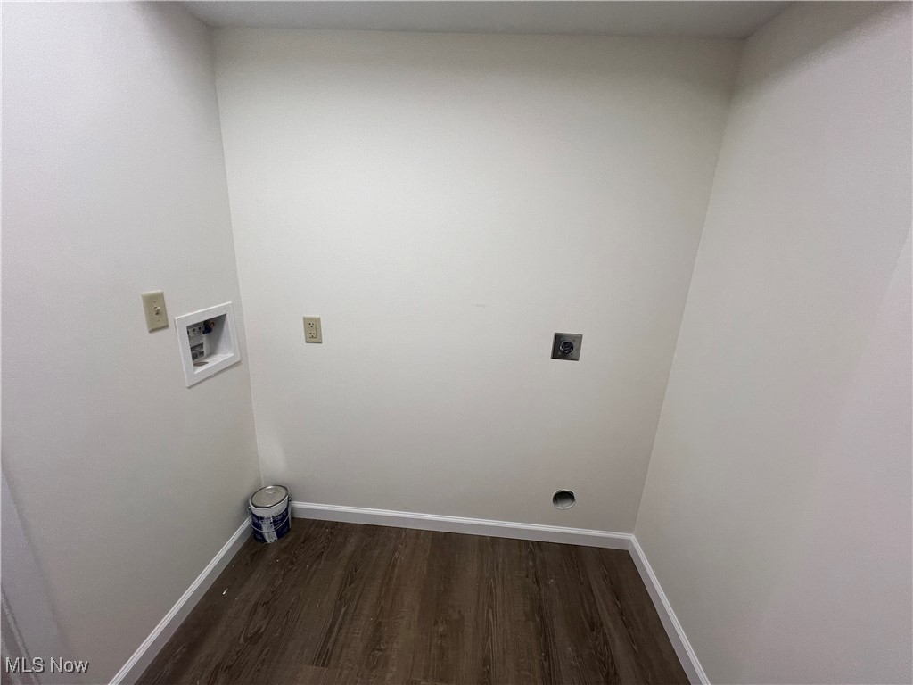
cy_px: 342
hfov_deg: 106.2
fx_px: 343
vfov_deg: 89.9
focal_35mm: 13
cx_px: 456
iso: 64
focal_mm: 1.57
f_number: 1.8
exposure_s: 1/120
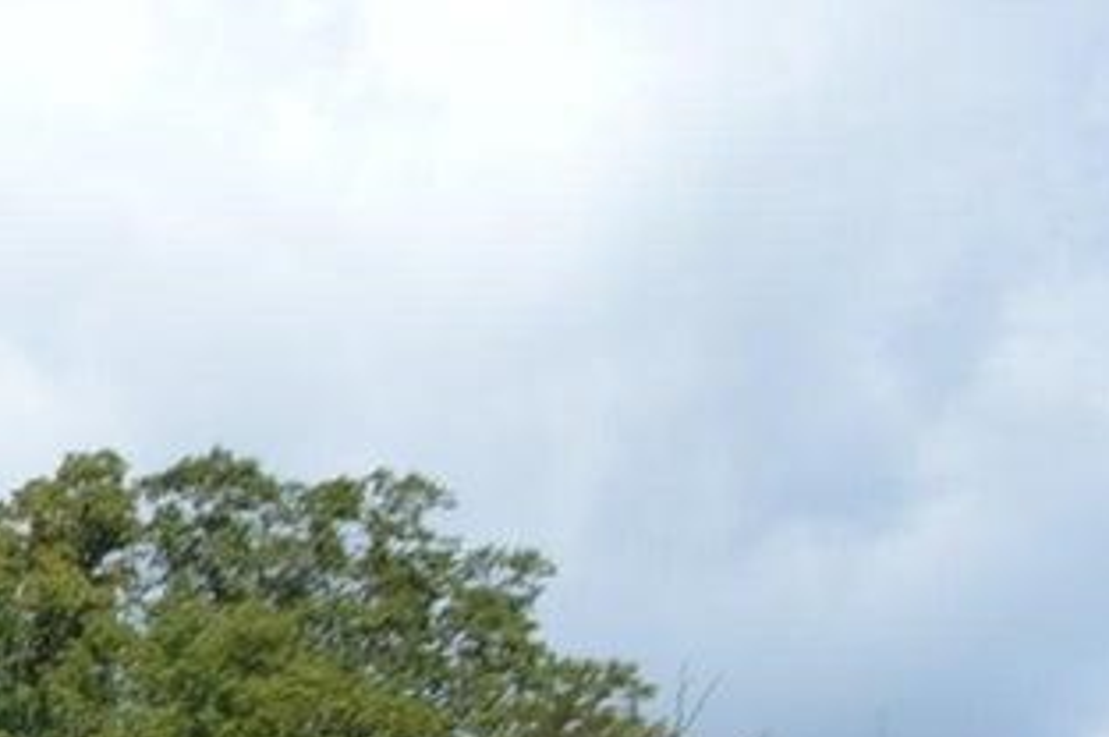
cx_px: -1469
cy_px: 1463
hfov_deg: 12.5
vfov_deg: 9.6
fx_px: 4093
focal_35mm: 133
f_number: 8
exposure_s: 1/250
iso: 100
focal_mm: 18
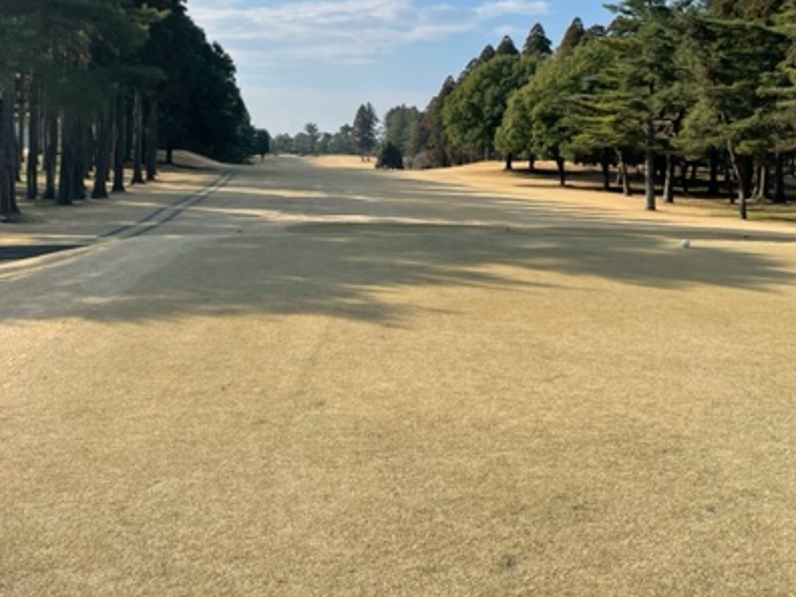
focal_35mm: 42
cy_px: 177
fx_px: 966
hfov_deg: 44.7
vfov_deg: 33.9
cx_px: 352
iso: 32
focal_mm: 4.2
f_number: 1.6
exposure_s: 1/3509
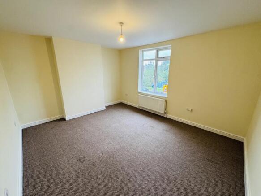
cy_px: 98
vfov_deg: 85.7
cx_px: 130
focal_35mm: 14
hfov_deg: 102.1
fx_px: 106
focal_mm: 2.22
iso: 200
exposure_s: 1/100
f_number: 2.2
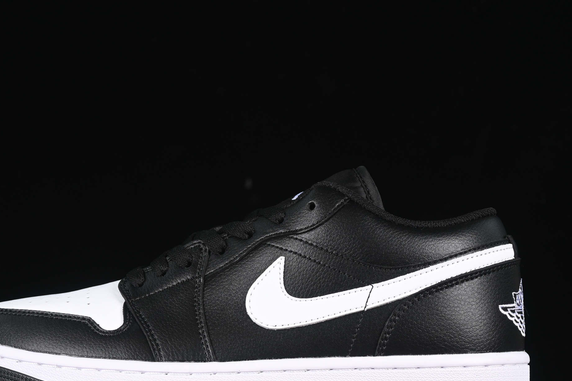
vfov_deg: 12.1
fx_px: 1795
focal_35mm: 113
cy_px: 237
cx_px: 248
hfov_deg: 18.1
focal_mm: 50
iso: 160
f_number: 6.3
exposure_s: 1/60
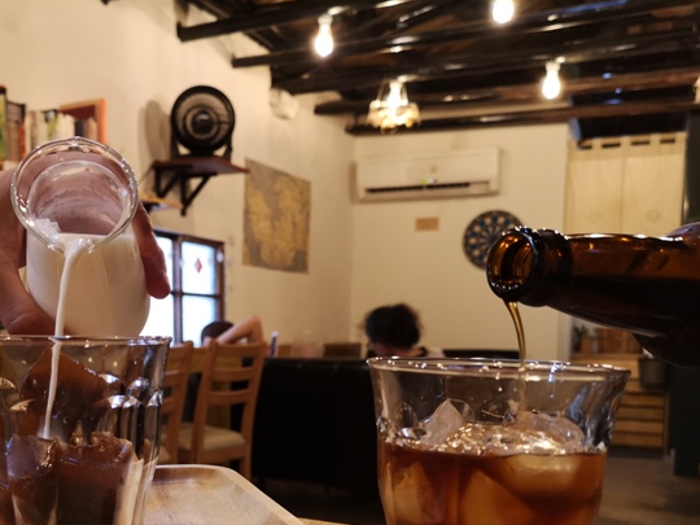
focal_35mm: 40
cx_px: 219
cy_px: 386
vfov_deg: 35.3
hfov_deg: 45.9
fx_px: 809
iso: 200
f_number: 1.8
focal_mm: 3.95
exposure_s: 1/30
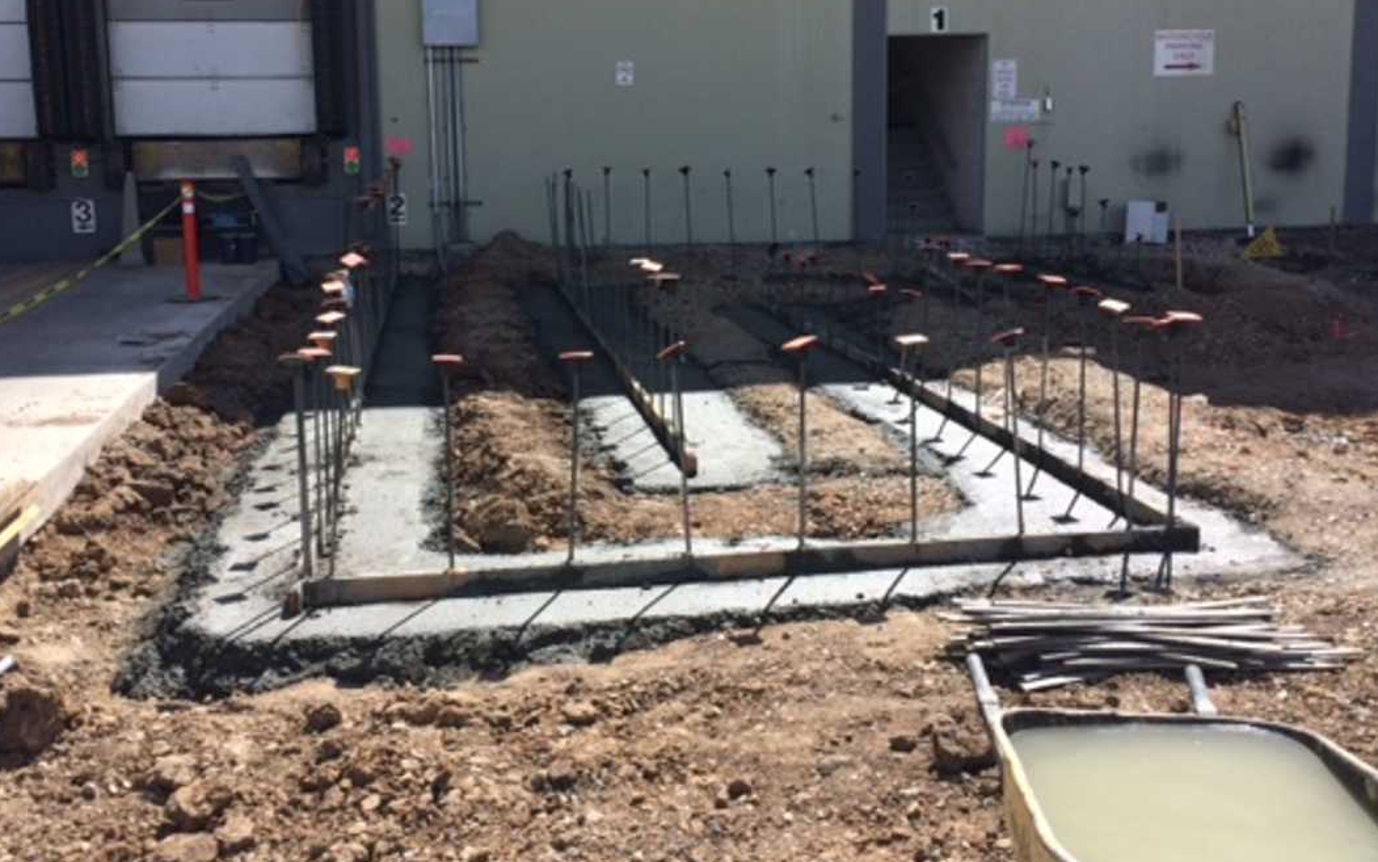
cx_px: 650
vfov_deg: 32.7
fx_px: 1465
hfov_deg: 50.4
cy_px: 349
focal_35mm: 39
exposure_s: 1/1953
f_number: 2.2
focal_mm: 4.15
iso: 32
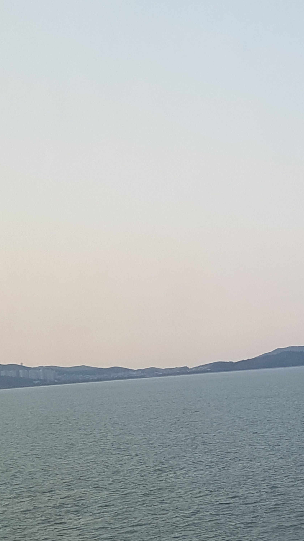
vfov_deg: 52.8
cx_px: 329
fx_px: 545
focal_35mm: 38
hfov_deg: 28.5
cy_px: 271
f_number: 1.7
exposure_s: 1/516
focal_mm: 4.2
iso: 50
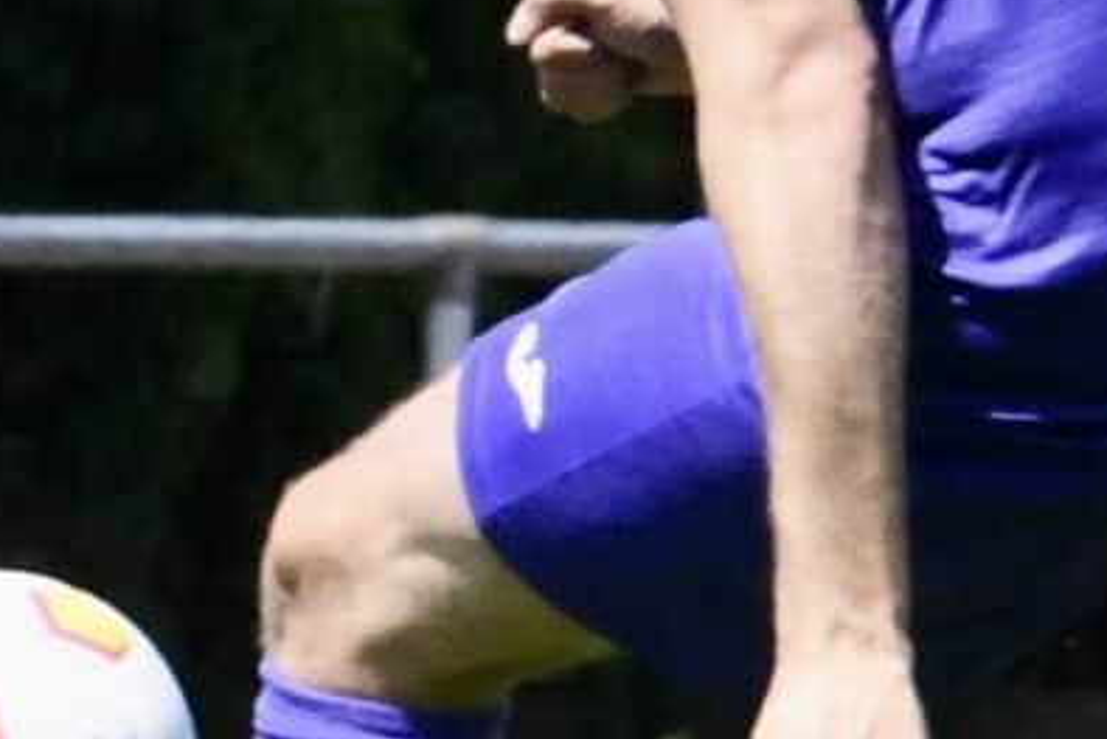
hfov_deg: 1.0
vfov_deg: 0.7
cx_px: 205
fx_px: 60719
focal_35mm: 1974
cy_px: 76
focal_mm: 380
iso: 5000
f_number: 20
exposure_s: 1/1600
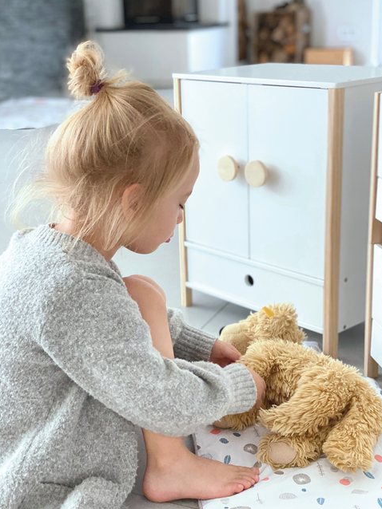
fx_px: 780
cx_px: 193
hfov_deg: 27.5
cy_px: 253
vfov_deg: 36.2
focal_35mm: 53
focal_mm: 6
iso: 125
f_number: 2
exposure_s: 1/122
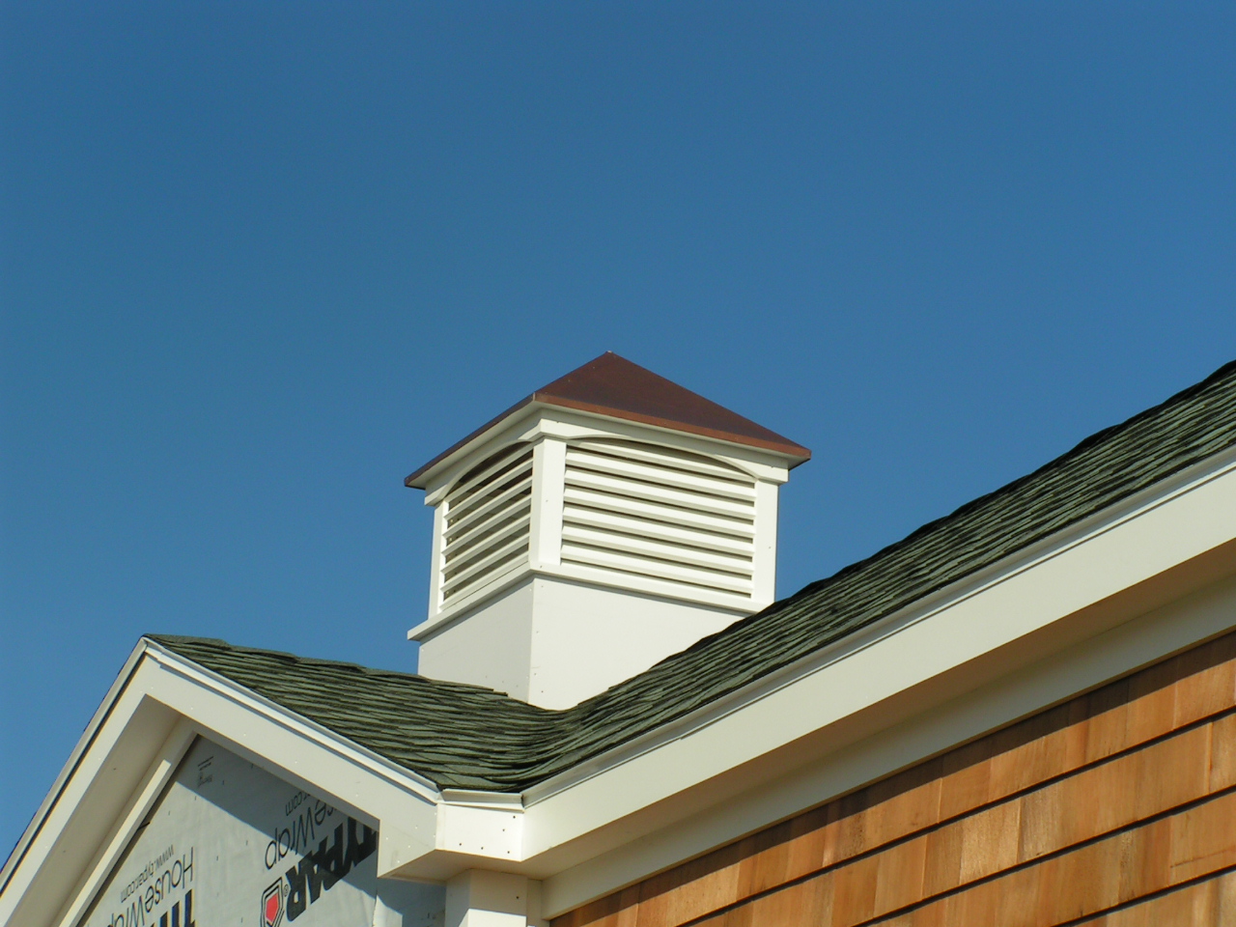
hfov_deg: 16.6
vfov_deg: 12.5
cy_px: 464
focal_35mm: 119
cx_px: 618
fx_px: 4249
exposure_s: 1/500
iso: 50
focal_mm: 18.2
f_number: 7.1
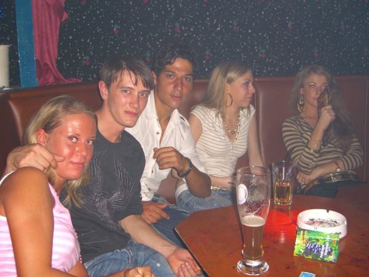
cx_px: 184
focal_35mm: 38
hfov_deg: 49.0
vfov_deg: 37.7
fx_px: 405
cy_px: 138
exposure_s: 1/60
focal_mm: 7.9
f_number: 2.8
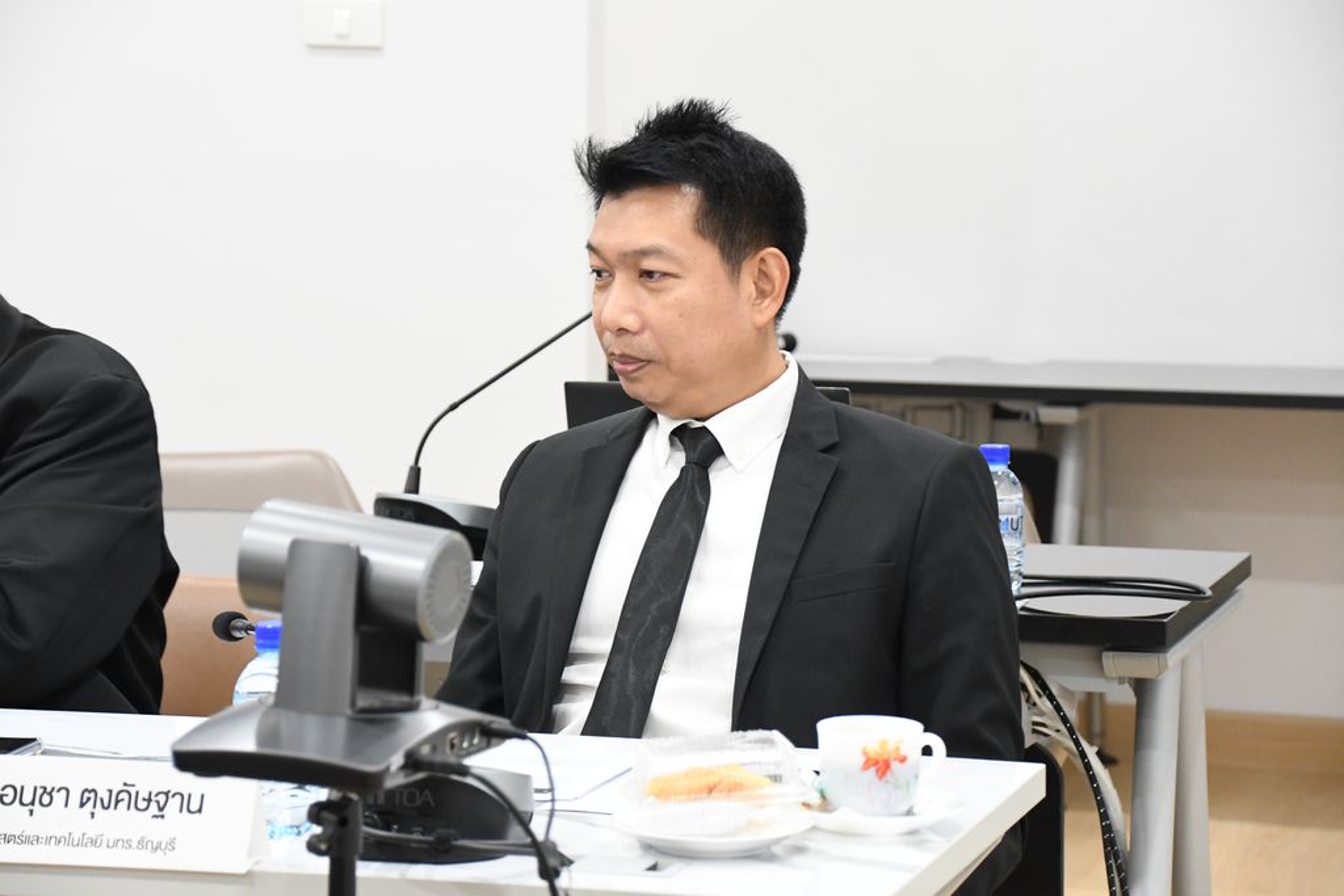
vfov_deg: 12.2
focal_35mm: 112
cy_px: 448
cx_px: 672
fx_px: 4182
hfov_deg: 18.3
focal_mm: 75
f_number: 5
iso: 3200
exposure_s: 1/50
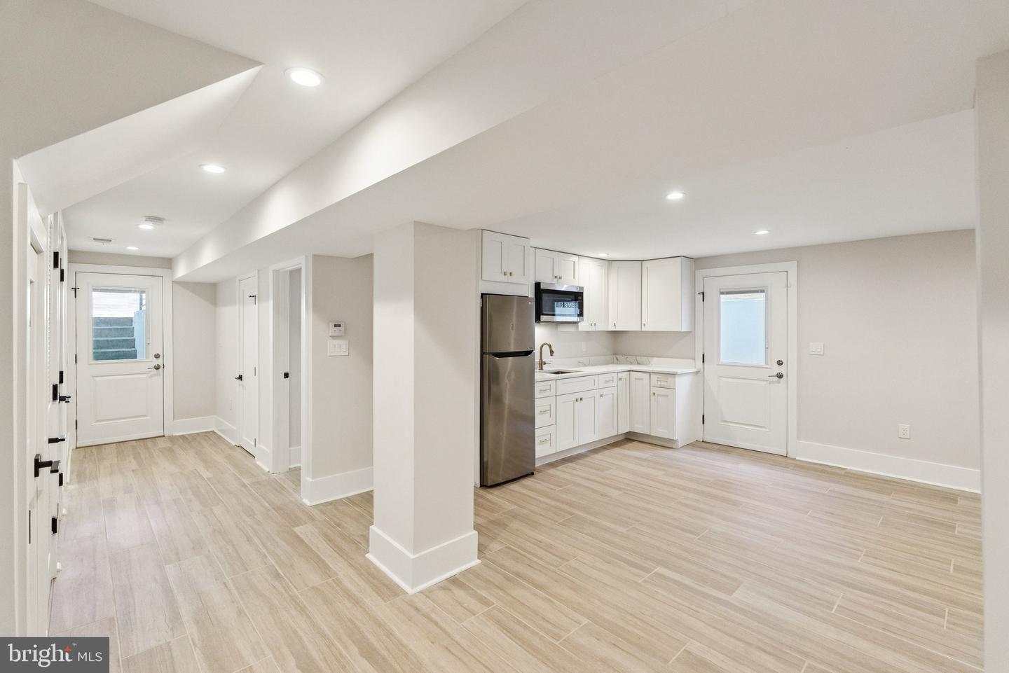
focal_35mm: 16
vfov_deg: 73.8
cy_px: 336
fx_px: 449
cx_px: 504
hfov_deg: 96.7
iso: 2000
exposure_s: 1/100
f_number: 5.6
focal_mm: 16
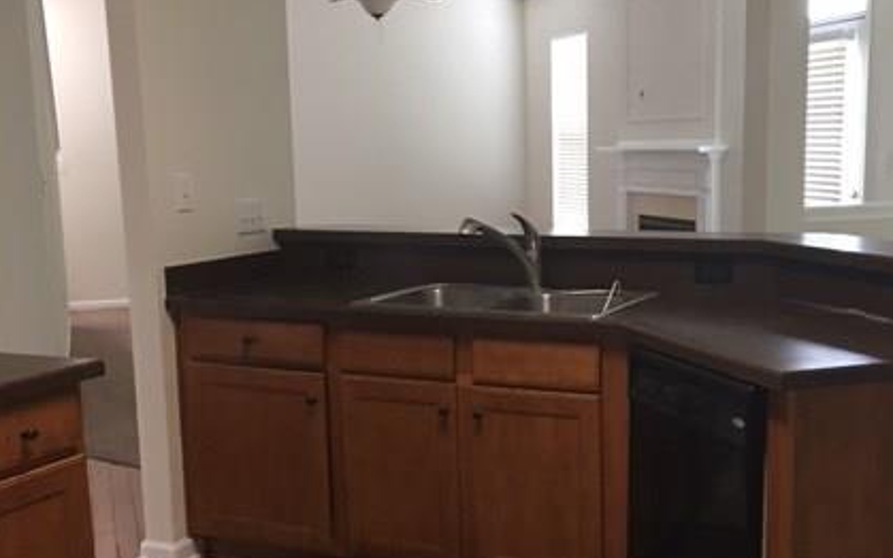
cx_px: 507
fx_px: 1144
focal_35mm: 47
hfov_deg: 42.5
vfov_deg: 27.4
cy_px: 334
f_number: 2.2
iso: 80
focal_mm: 4.15
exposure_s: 1/10
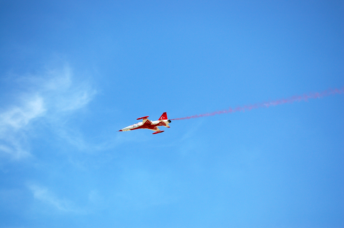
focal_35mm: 82
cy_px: 114
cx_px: 172
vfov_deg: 16.5
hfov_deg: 24.6
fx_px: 788
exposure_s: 1/1600
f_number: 5.6
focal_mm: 55
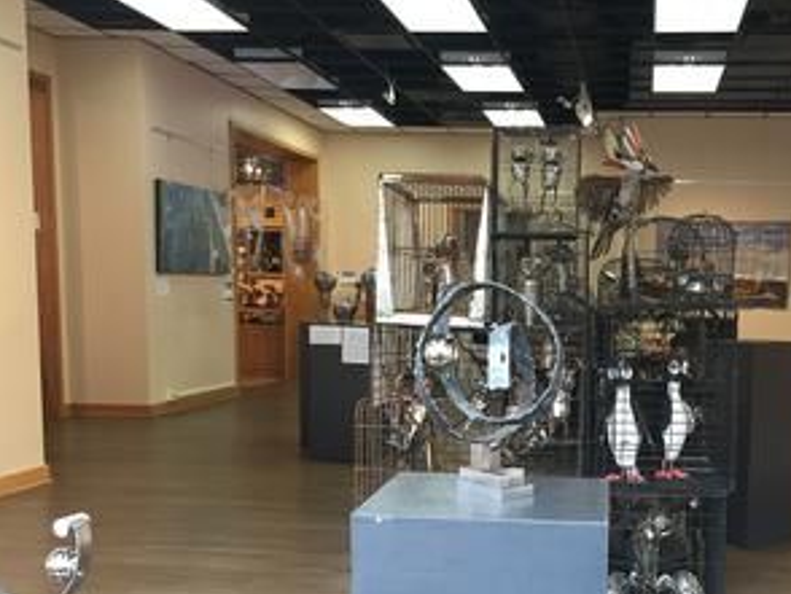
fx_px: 1052
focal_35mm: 46
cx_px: 537
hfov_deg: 40.6
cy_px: 462
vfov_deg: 30.9
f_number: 2.2
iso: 32
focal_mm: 4.15
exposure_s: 1/30
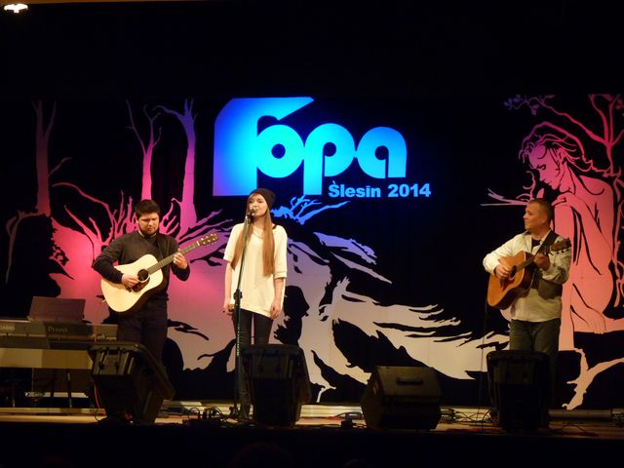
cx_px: 312
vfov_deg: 13.6
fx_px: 1965
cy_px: 234
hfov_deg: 18.0
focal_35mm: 109
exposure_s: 1/25
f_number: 3.6
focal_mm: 19.4
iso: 400
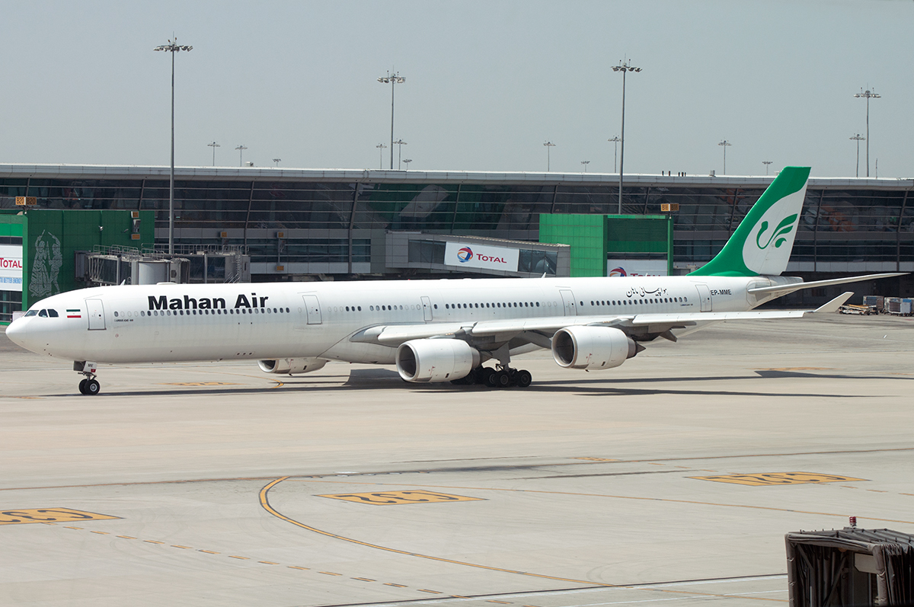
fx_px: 3423
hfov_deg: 15.2
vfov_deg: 10.1
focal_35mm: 135
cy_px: 304
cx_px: 457
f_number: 8
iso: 320
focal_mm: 90
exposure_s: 1/500
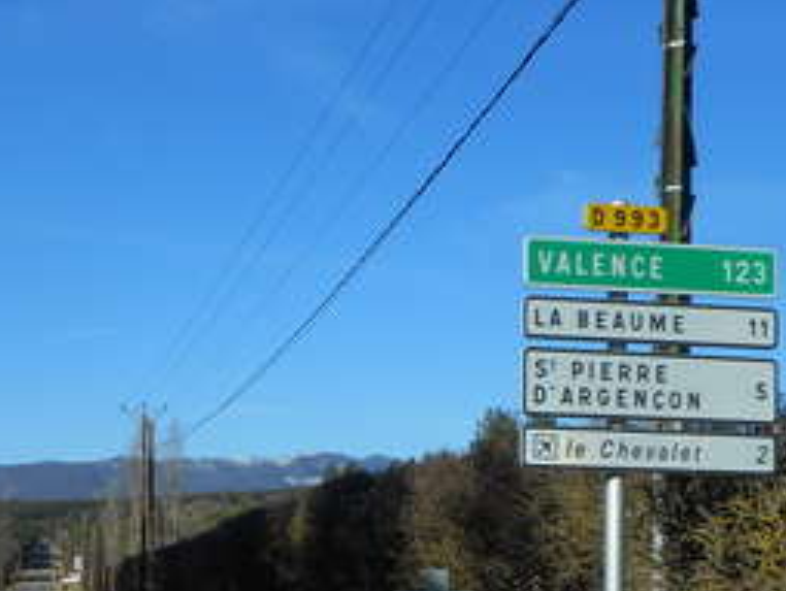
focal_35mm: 59
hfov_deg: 32.1
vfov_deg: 24.2
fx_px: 1341
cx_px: 204
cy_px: 520
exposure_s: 1/800
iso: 80
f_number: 3.7
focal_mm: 4.5
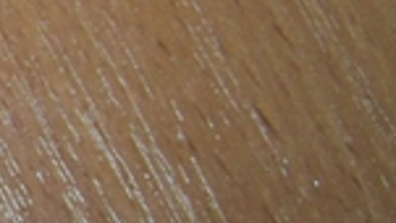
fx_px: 1586
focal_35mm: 151
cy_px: 248
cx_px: -294
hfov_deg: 13.0
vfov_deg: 8.0
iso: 200
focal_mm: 6.3
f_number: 2.8
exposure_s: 1/30
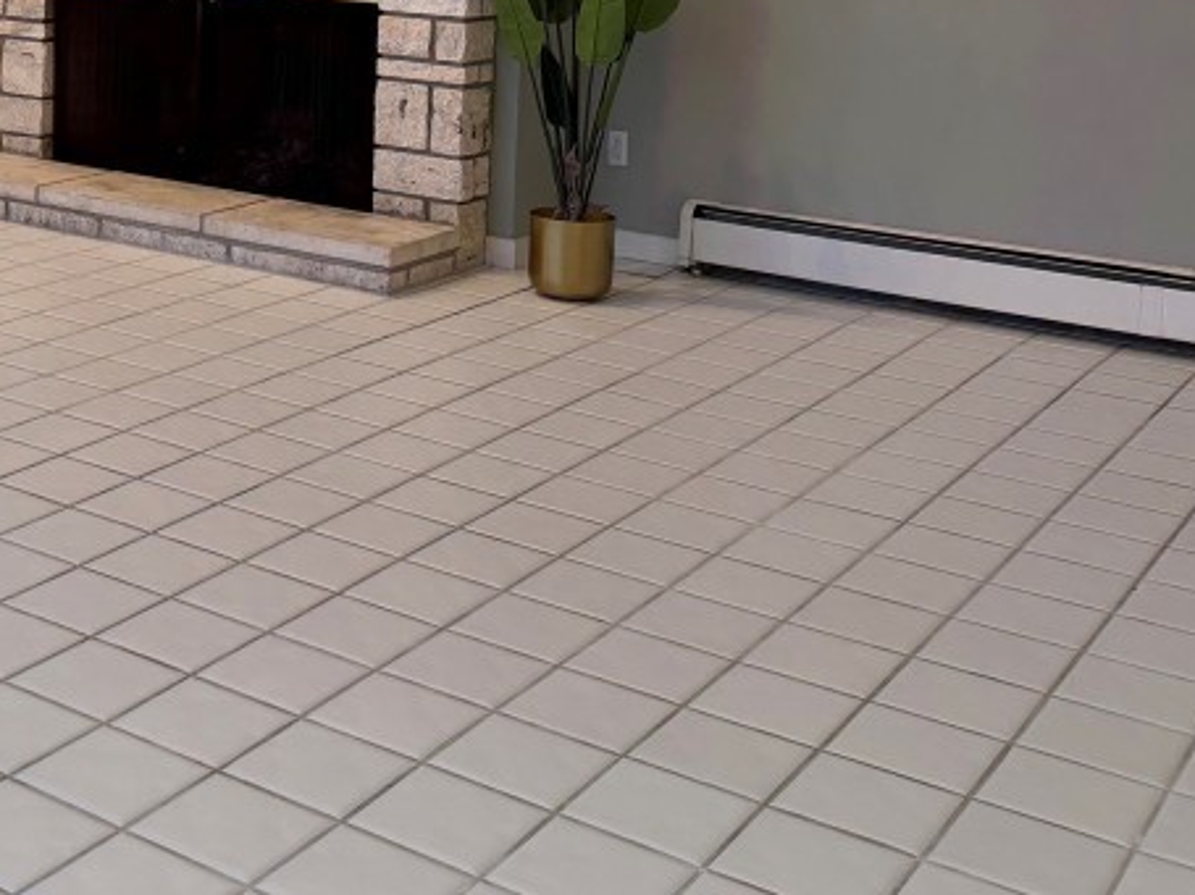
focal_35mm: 54
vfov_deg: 25.7
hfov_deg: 34.0
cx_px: 160
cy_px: 13
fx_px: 1864
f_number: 1.78
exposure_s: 1/60
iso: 125
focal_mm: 6.76
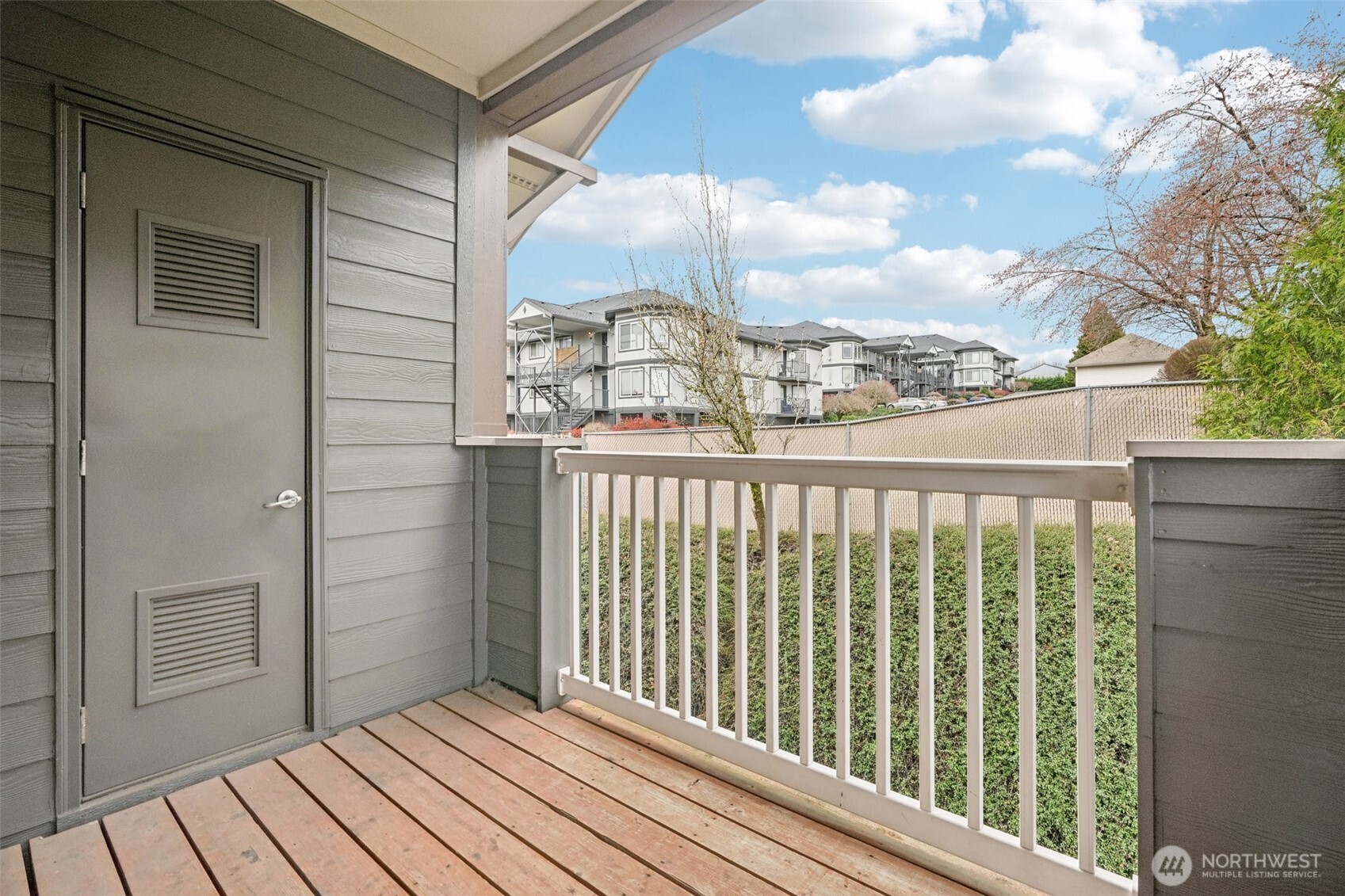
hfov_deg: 96.7
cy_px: 448
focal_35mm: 16
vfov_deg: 73.7
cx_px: 672
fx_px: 598
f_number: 8
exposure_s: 1/100
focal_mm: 16
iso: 400
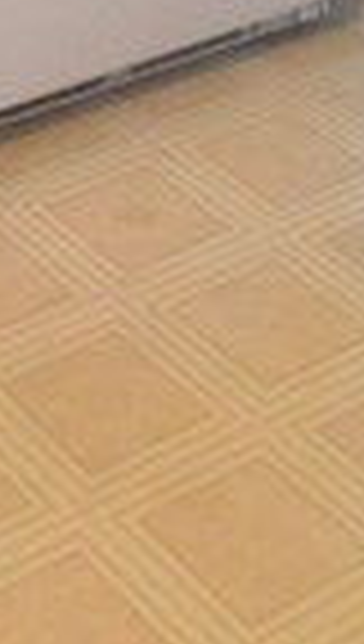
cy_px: -896
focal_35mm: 119
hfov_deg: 10.1
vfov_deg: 13.4
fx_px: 2031
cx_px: -56
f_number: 4
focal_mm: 10
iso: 1100
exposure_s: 1/60
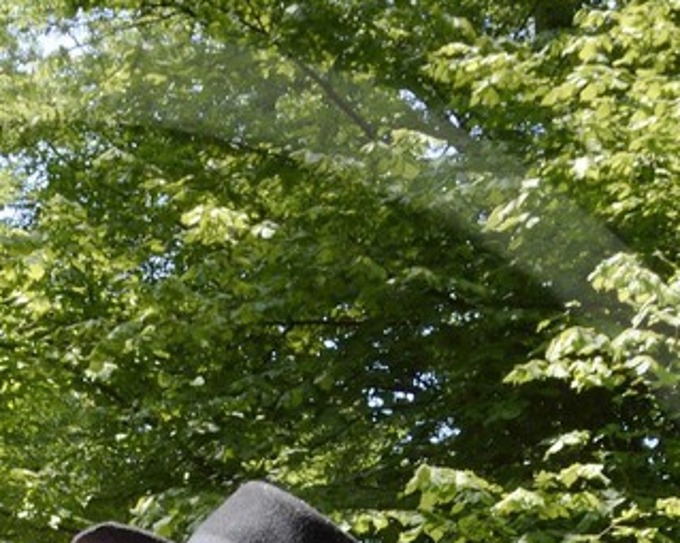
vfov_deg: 12.7
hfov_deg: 16.7
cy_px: 907
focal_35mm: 113
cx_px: 43
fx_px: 2273
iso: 800
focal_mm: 24
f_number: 14
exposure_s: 1/160
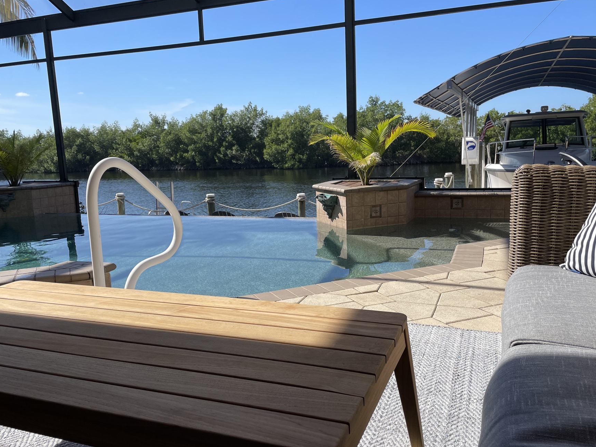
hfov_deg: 60.0
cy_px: 240
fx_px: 517
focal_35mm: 30
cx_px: 298
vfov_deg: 46.8
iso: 32
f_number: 1.6
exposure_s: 1/2398
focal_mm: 4.2
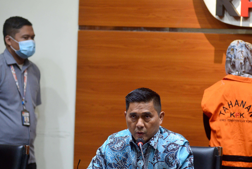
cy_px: 101
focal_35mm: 229
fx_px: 1603
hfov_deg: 9.0
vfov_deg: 6.0
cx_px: 127
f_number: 2.8
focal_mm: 170
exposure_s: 1/125
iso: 2500
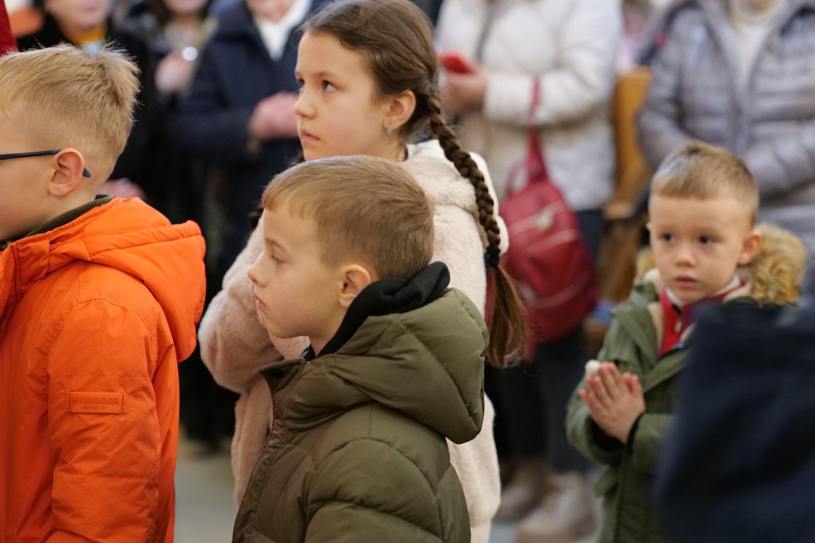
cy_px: 256
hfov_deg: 25.4
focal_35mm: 80
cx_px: 378
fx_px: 1811
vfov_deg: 17.1
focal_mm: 71
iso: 3200
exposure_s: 1/80
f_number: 2.8
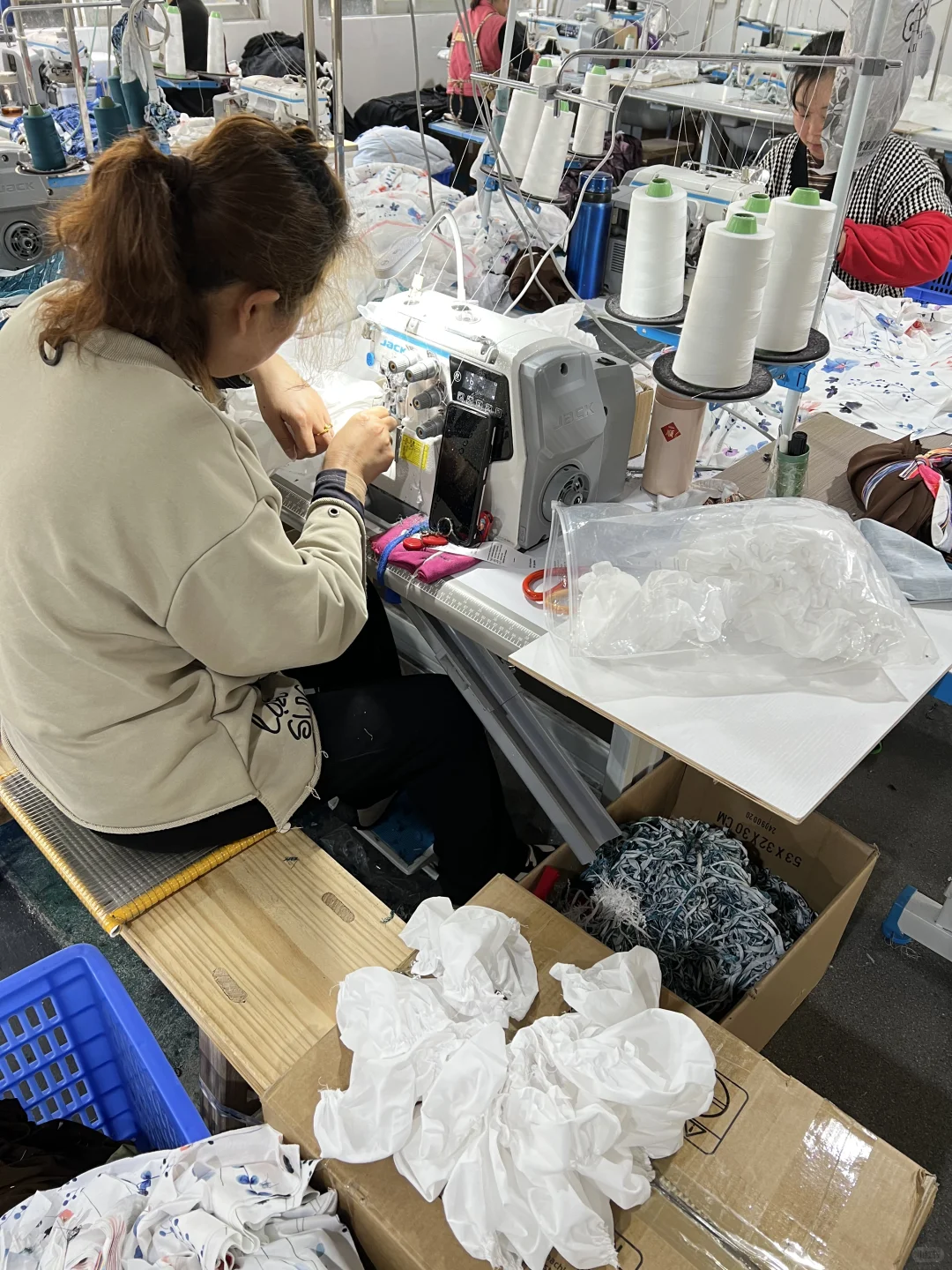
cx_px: 476
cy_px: 635
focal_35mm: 26
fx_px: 953
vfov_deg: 67.3
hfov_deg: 53.1
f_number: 1.5
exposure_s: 1/50
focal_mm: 5.7
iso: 64
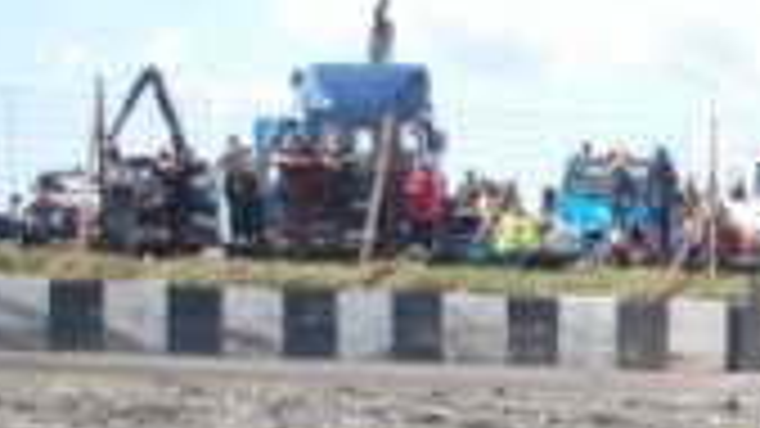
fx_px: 3123
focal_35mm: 155
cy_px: 734
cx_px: 1331
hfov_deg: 12.7
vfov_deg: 7.6
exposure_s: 1/640
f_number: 4.2
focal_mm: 26
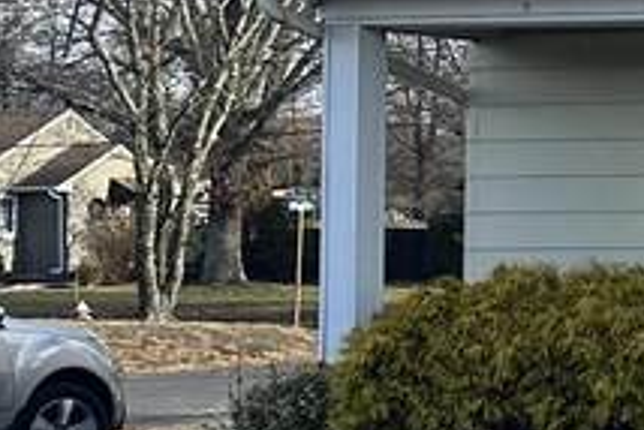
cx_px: 1914
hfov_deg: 10.2
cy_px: 135
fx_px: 2667
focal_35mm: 149
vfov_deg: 9.2
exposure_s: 1/2732
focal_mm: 6.86
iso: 80
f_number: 1.78
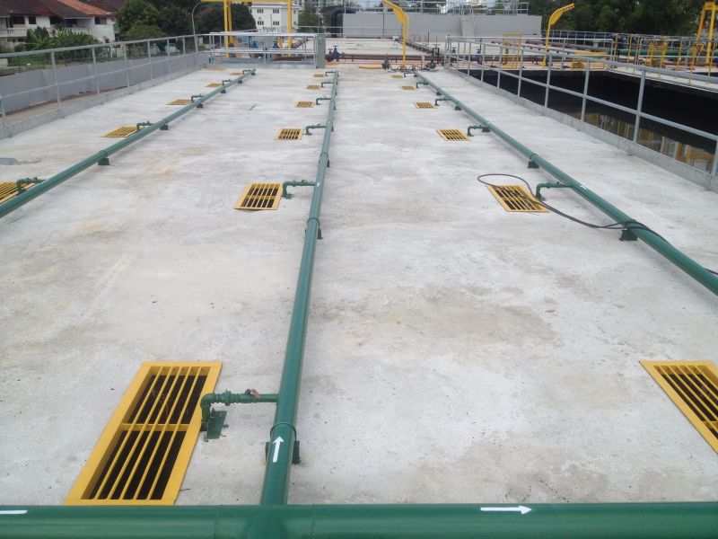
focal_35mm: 35
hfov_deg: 52.6
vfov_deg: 40.7
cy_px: 270
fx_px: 726
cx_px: 359
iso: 50
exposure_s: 1/2045
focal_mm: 4.28
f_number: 2.4
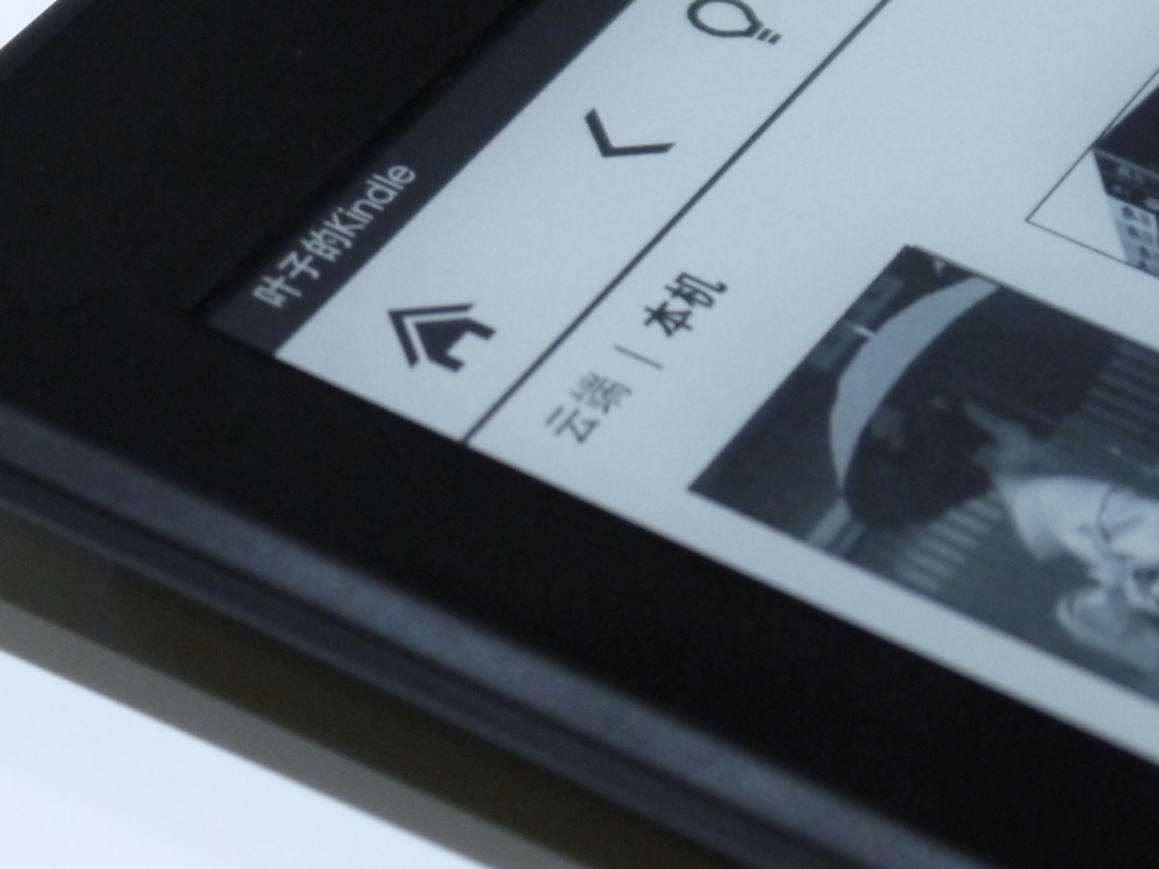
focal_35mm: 203
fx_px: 6797
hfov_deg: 9.7
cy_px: 211
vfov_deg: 7.3
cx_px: 116
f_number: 5.6
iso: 800
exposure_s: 1/25
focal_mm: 42
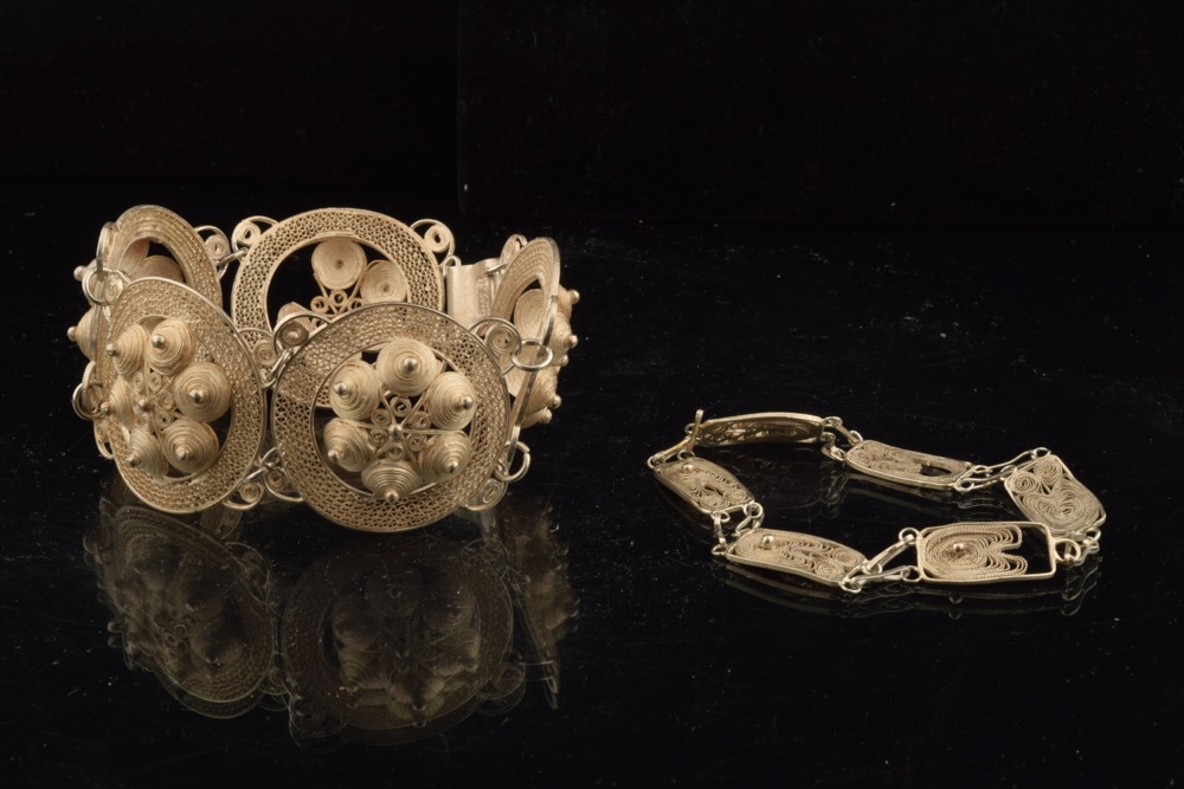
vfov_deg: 15.2
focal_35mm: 90
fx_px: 2960
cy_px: 394
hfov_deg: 22.6
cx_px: 592
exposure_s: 1/125
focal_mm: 60
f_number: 25
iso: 100
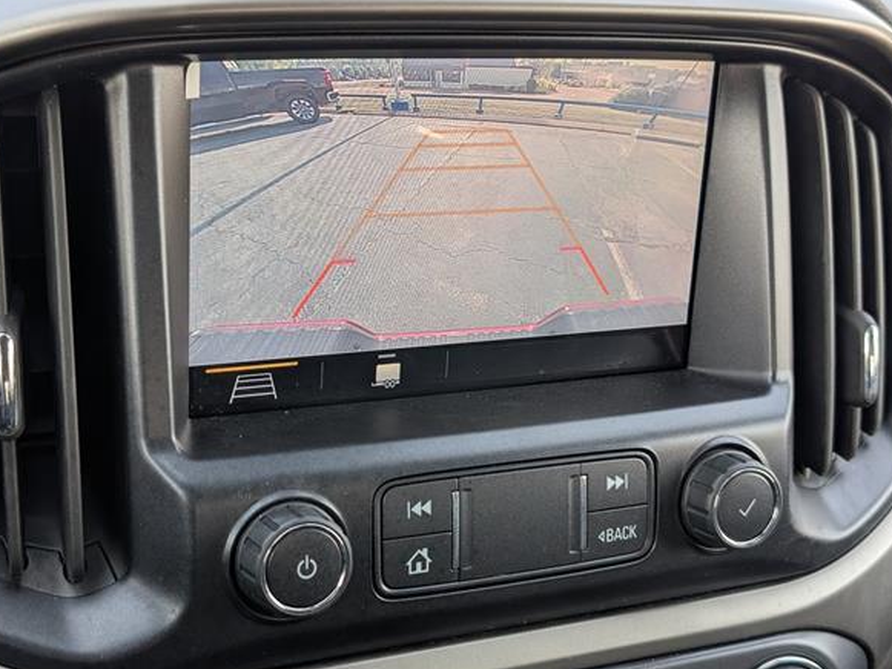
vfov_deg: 27.0
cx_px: 422
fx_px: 1392
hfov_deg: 35.5
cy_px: 315
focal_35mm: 54
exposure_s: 1/312
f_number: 1.68
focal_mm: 6.9
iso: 98
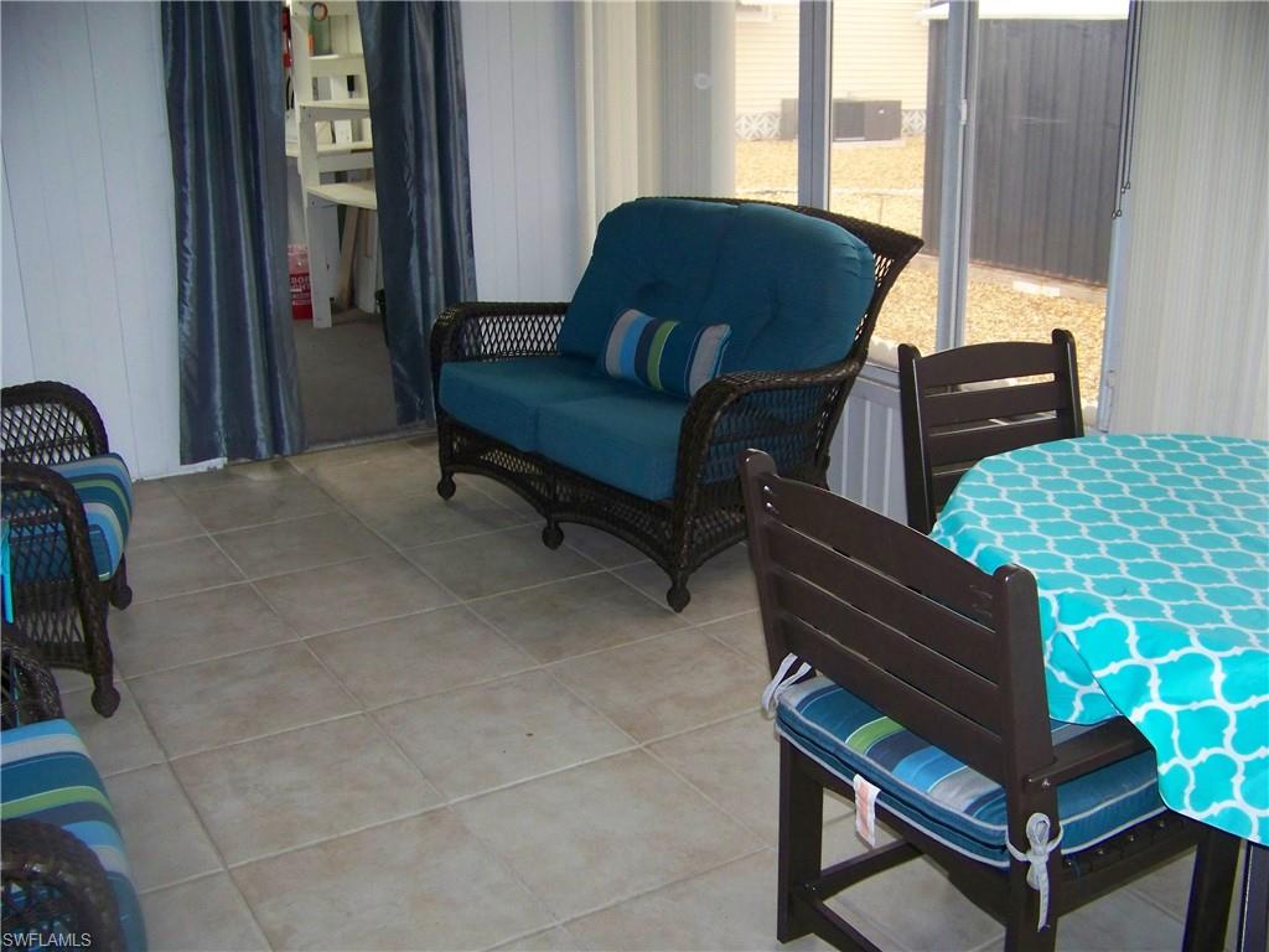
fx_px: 1320
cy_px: 476
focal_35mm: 36
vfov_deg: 39.7
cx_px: 634
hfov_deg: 51.4
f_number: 2.8
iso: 200
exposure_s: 1/30
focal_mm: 5.85
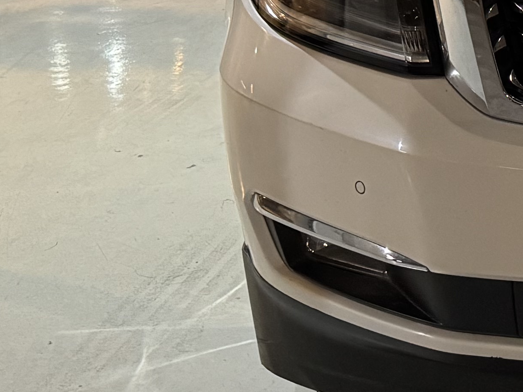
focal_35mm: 112
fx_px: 1692
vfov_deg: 12.5
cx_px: 900
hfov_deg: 15.4
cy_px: -202
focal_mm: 6.76
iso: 400
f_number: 1.78
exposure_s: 1/60
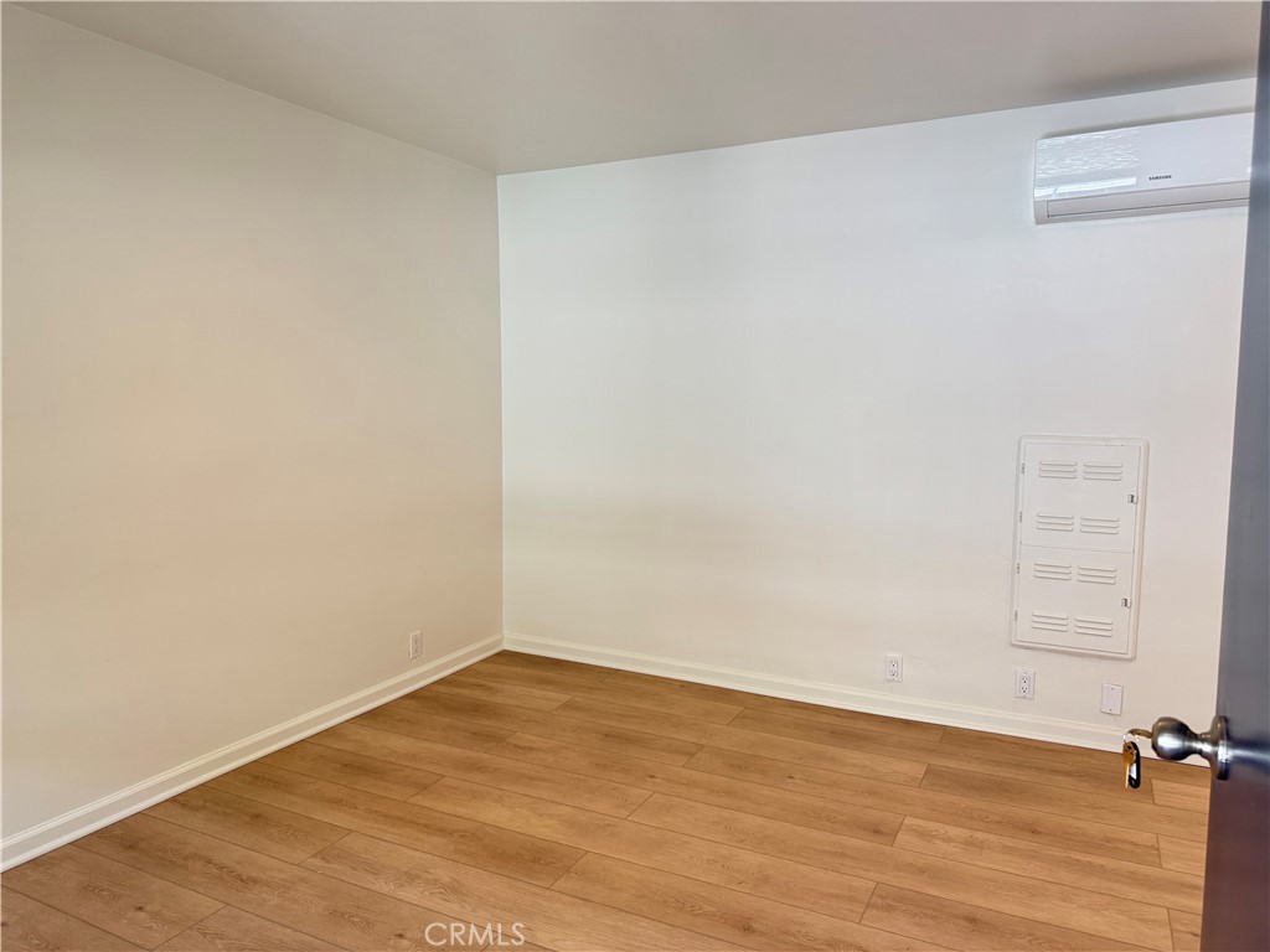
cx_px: 635
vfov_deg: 56.8
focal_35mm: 24
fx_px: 881
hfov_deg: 71.6
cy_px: 476
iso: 160
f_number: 1.78
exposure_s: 1/120
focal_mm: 6.76
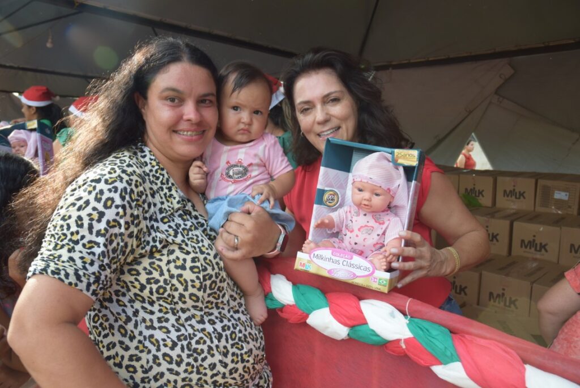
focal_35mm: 27
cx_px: 290
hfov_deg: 67.4
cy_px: 194
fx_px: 435
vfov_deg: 48.0
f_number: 7.1
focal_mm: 18
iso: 400
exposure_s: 1/200
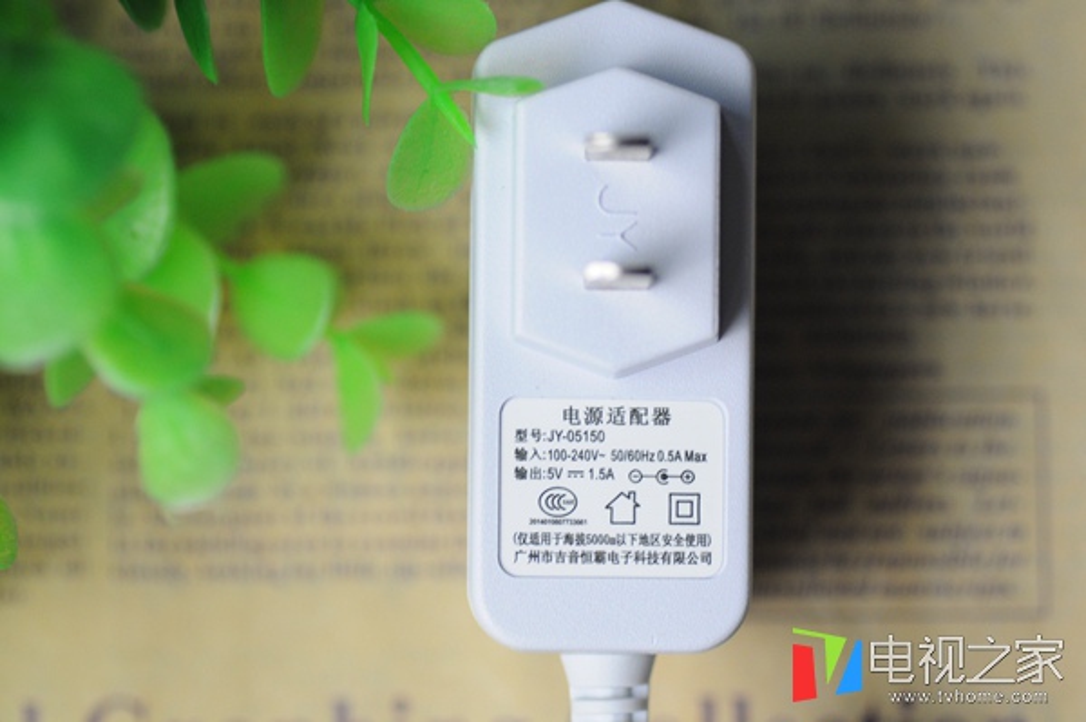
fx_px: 4069
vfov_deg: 10.1
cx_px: 543
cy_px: 361
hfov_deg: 15.2
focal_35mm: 135
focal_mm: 90
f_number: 4.5
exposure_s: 1/100
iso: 800
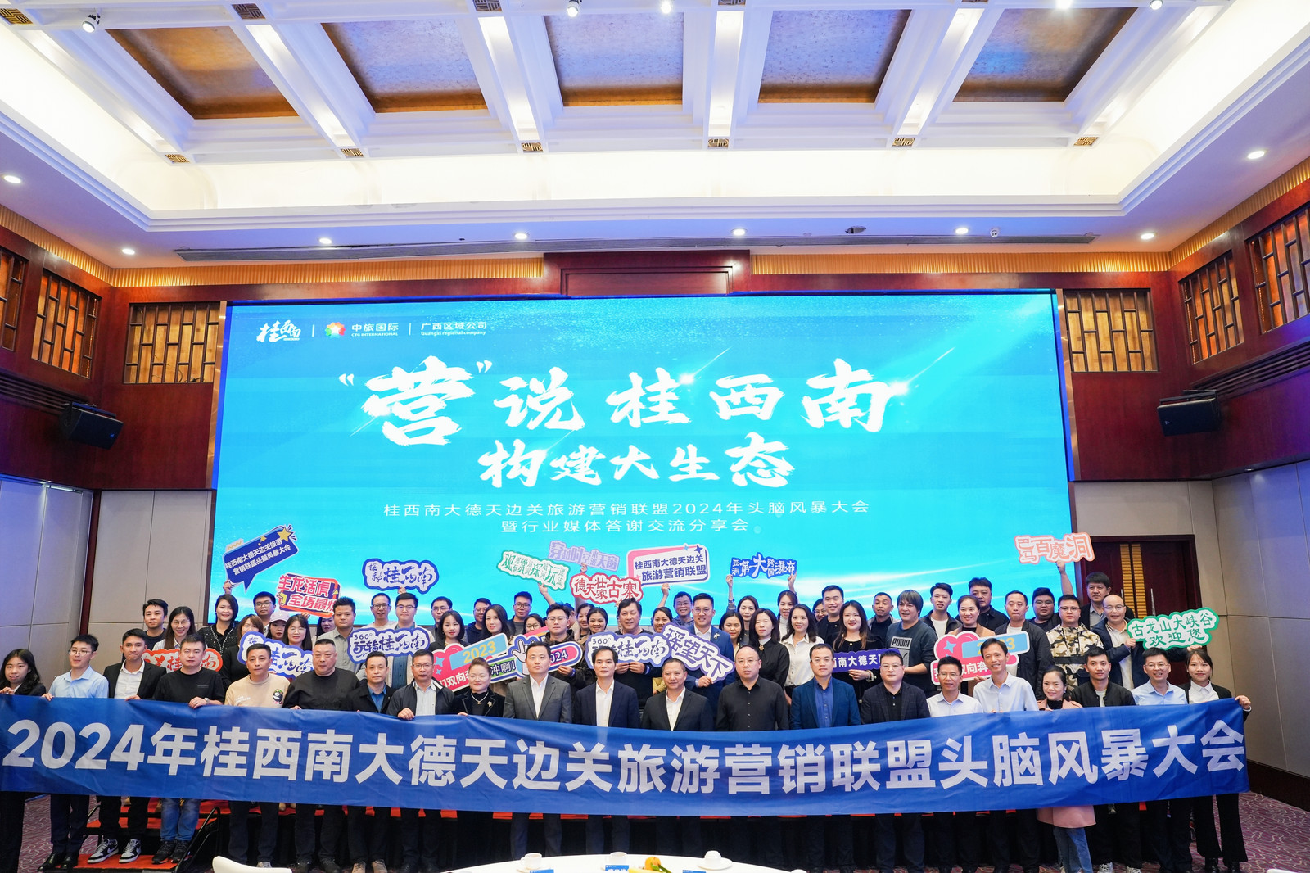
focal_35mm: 24
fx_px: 873
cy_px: 436
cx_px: 655
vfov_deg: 53.1
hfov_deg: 73.8
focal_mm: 24
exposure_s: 1/160
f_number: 2.8
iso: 1600
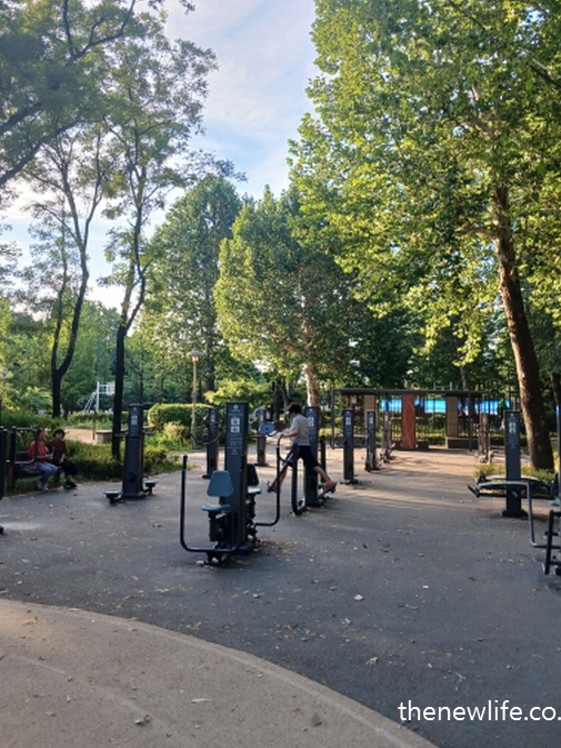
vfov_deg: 58.1
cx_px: 301
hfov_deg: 45.4
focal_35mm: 31
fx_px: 670
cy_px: 324
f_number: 1.8
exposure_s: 1/100
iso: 25
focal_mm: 4
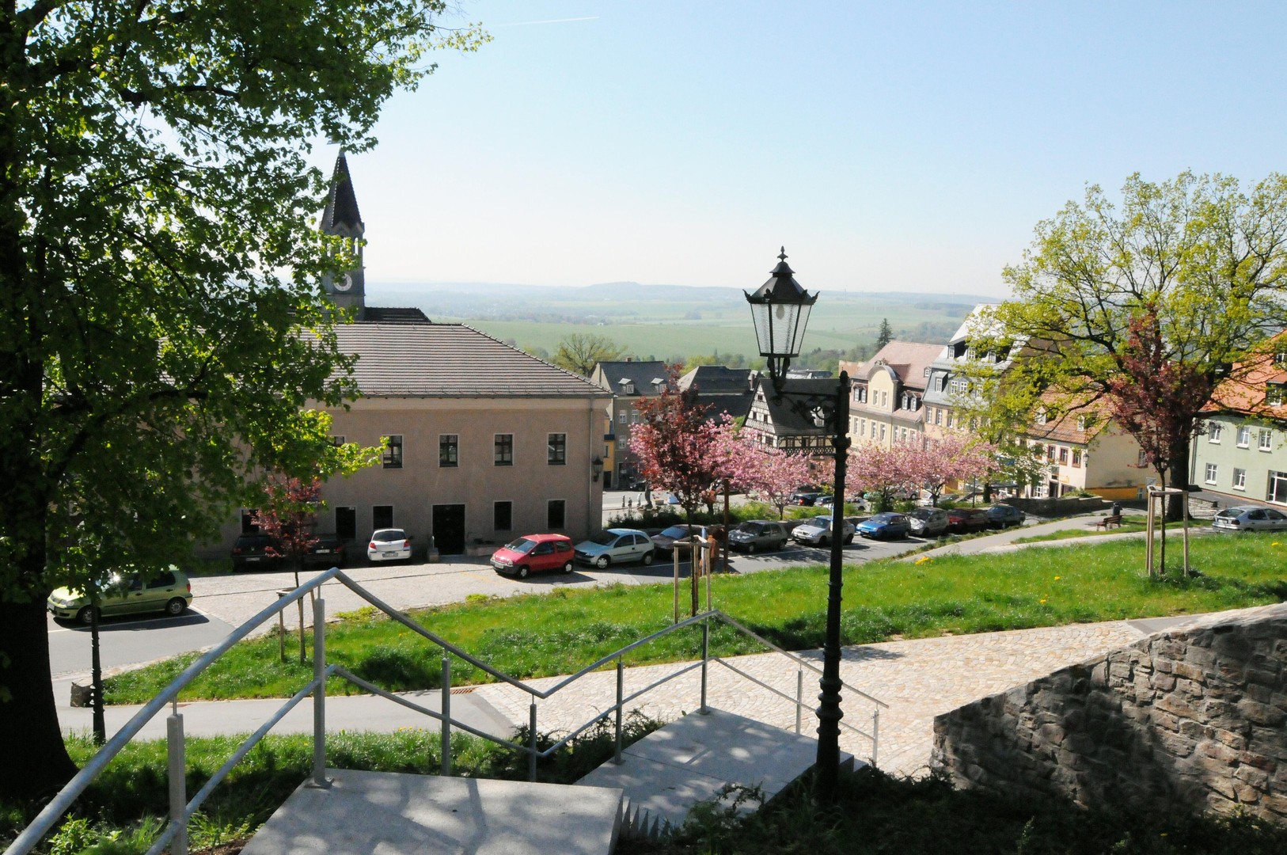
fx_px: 1071
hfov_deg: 62.0
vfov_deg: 43.5
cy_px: 428
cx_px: 644
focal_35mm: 30
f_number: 18
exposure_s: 1/1250
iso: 3200
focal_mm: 20
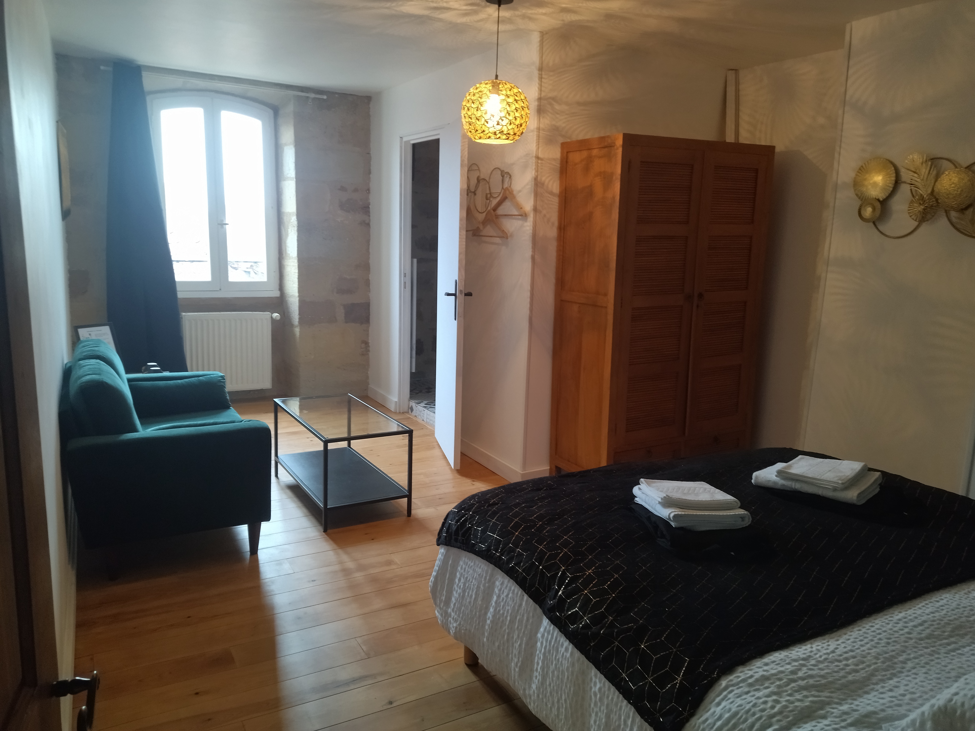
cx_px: 488
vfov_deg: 51.4
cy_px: 366
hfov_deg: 65.3
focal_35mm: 27
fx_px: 760
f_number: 1.79
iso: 219
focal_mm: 4.74
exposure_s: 1/25
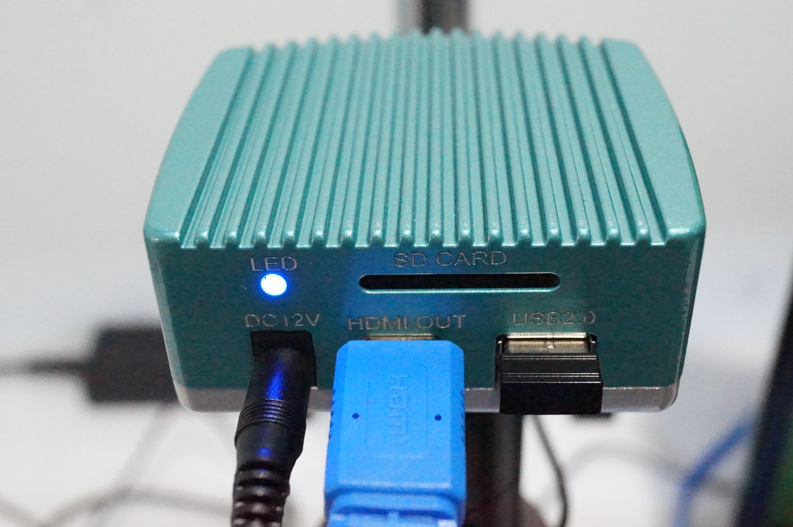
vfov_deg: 29.8
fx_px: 990
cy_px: 264
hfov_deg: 43.6
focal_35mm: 45
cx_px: 396
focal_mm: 30
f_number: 6.3
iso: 12800
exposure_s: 1/320
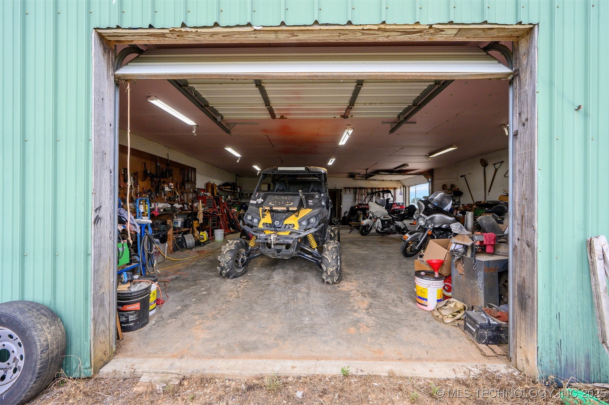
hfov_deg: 104.3
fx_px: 237
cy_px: 202
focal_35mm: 14
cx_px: 304
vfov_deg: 81.1
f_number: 11
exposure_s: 1/80
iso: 1250
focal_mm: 14
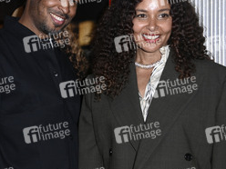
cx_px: 59
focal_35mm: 98
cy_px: 65
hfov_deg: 19.9
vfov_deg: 15.1
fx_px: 640
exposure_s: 1/250
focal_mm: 56
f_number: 5.6
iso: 1250
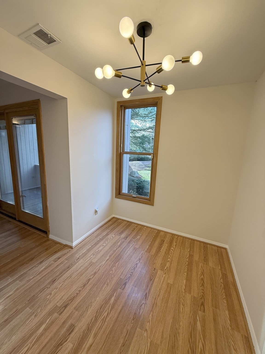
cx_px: 132
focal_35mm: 14
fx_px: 143
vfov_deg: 102.1
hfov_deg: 85.7
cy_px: 177
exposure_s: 1/120
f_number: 2.2
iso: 80
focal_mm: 2.22
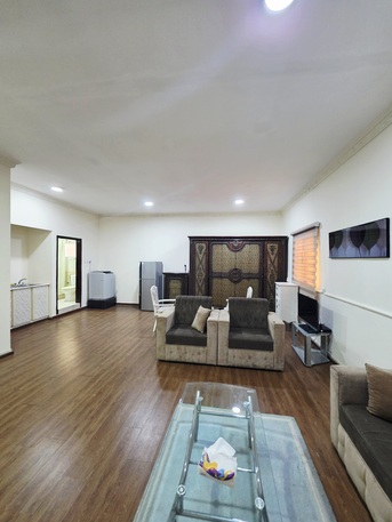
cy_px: 261
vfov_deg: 106.2
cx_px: 196
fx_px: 196
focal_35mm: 13
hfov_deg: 89.9
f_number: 1.9
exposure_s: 1/50.3
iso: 500
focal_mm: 2.2
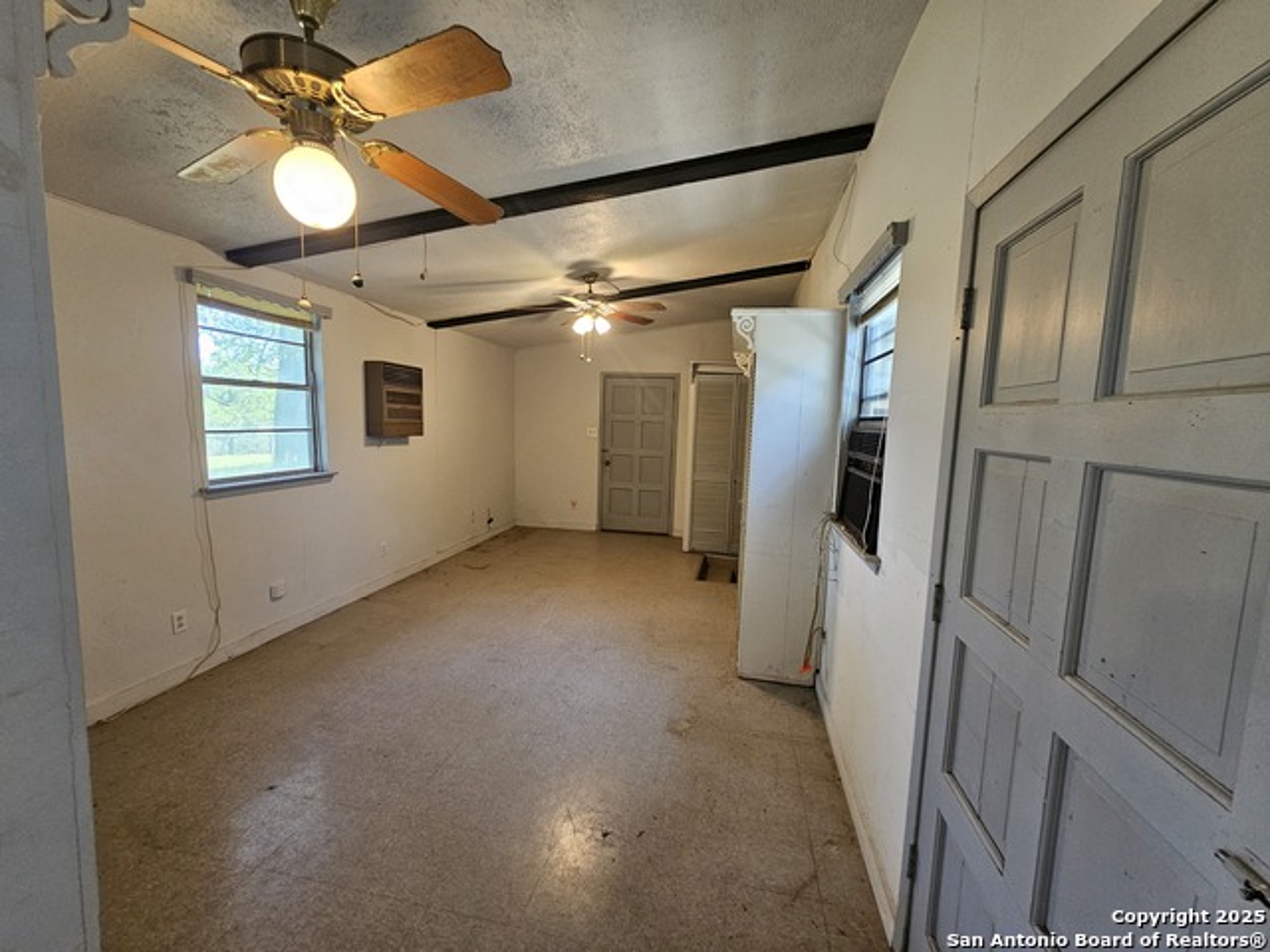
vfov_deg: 89.9
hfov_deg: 106.2
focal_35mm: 13
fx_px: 477
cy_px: 476
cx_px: 635
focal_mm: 2.2
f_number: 2.2
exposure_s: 1/60
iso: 250
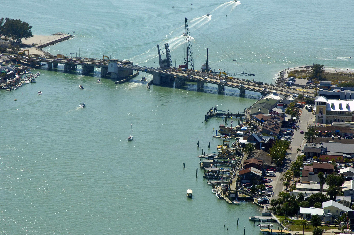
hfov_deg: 15.2
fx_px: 1326
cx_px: 177
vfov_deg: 10.1
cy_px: 118
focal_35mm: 135
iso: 400
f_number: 9
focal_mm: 90
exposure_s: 1/1000
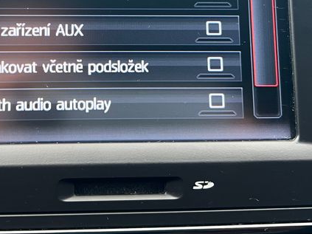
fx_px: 568
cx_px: 100
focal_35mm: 63
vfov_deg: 22.7
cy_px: 22
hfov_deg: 30.5
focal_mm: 5.7
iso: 200
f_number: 1.5
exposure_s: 1/60
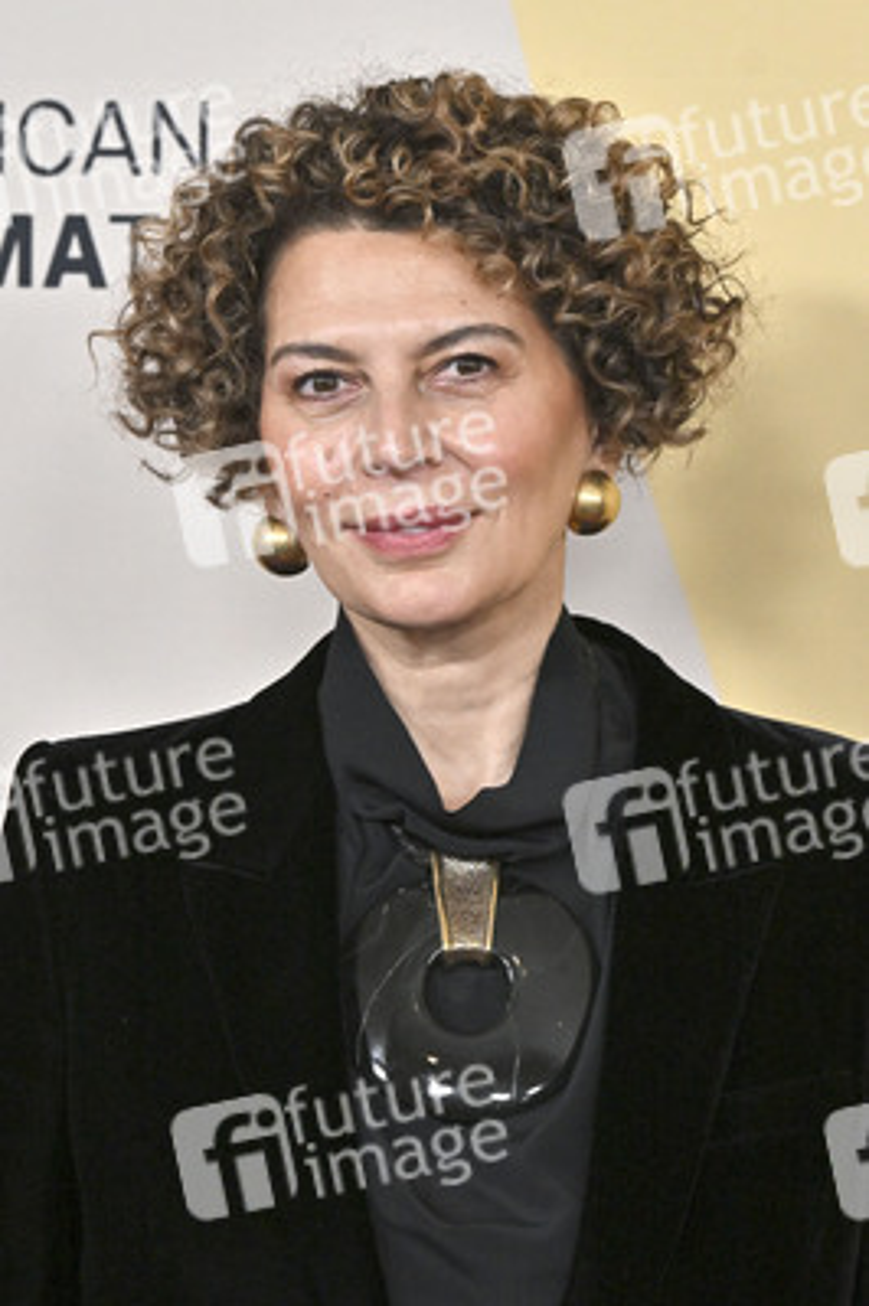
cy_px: 653
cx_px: 434
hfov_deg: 10.1
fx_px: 4896
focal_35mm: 135
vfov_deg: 15.2
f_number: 5.6
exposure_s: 1/320
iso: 2000
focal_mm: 90
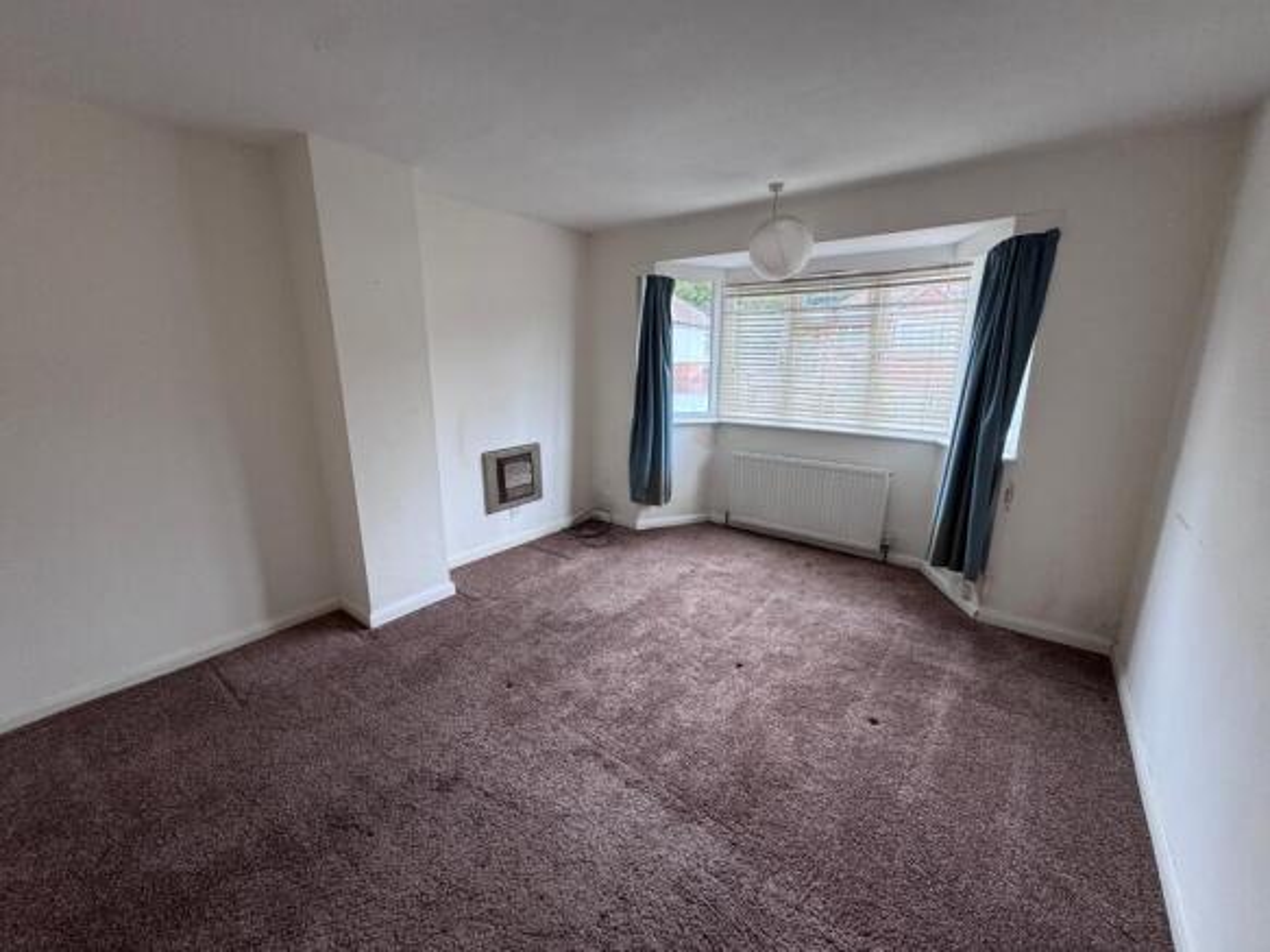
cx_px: 635
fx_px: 514
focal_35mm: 14
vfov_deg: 85.7
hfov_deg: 102.1
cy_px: 476
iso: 200
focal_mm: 2.22
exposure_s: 1/99
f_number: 2.2
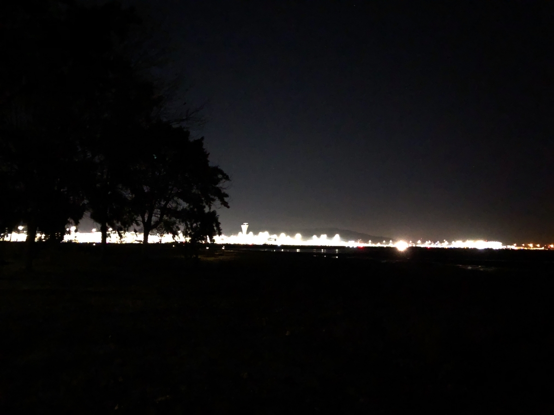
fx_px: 448
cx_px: 277
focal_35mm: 28
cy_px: 208
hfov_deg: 63.4
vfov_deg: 49.7
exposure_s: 1/4
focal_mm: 4
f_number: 1.8
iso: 2000
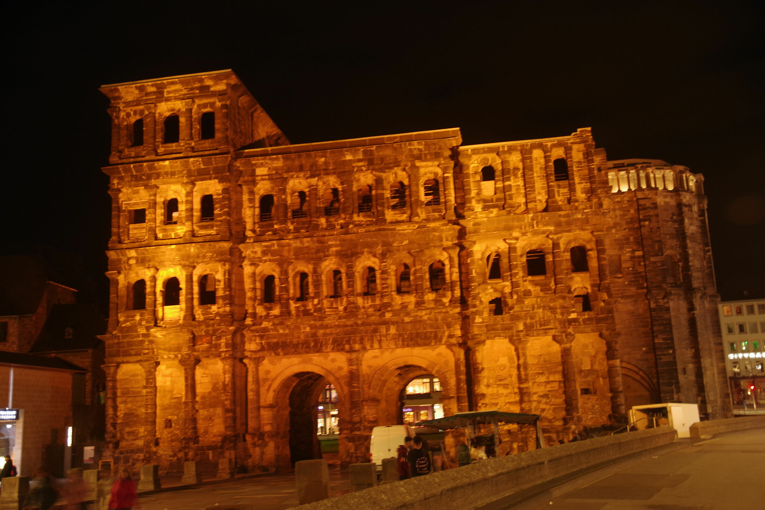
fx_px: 765
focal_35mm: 36
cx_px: 382
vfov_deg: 36.9
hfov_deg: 53.1
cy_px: 255
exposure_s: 1/1.67
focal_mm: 23.75
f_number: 2.8
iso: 400
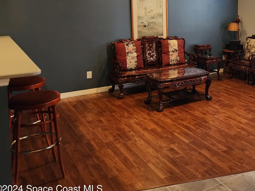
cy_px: 34
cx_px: 221
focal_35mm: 41
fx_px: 302
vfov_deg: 33.9
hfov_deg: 42.6
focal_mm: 5.4
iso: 1000
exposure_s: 1/120
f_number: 1.8
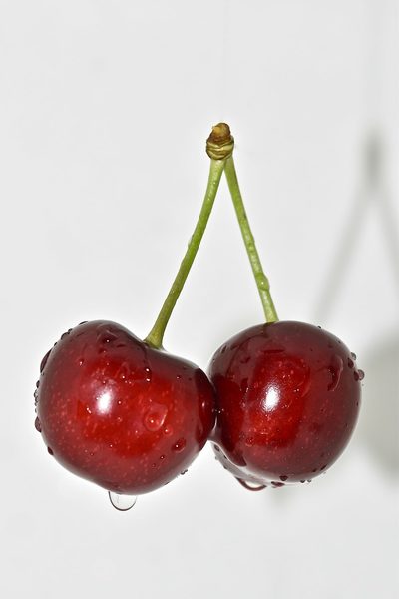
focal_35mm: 135
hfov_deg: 10.2
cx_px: 200
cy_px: 300
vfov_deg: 15.2
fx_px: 2244
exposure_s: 1/200
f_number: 9
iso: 100
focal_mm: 90
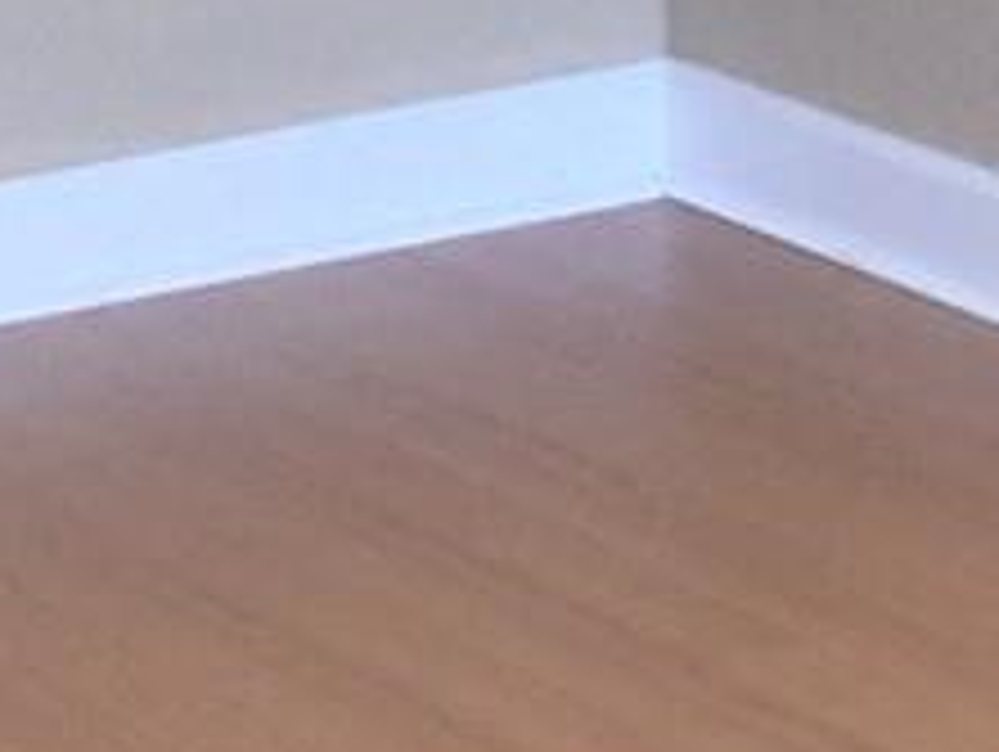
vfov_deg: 6.6
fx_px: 6038
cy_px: -1387
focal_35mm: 209
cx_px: -1089
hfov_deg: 8.9
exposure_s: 1/30
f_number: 2.2
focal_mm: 4.15
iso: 40
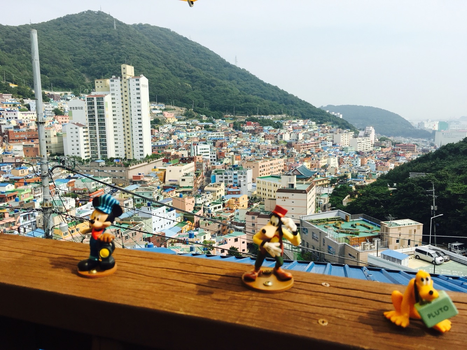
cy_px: 175
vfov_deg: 48.2
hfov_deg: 61.7
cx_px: 234
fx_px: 391
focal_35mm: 29
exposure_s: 1/1709
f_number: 2.2
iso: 25
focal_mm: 4.15
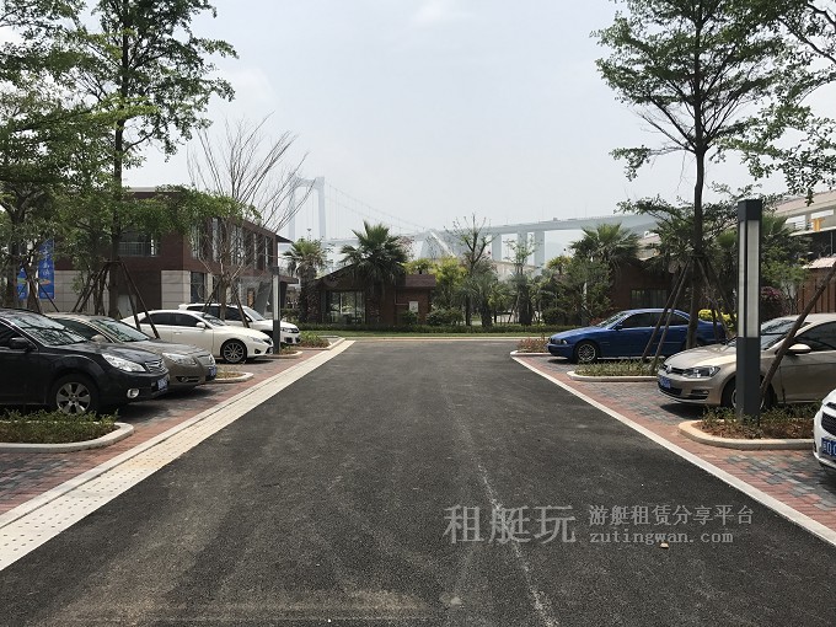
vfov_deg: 49.7
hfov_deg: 63.4
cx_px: 418
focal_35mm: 28
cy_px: 314
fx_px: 676
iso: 20
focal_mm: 3.99
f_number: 1.8
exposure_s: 1/5051
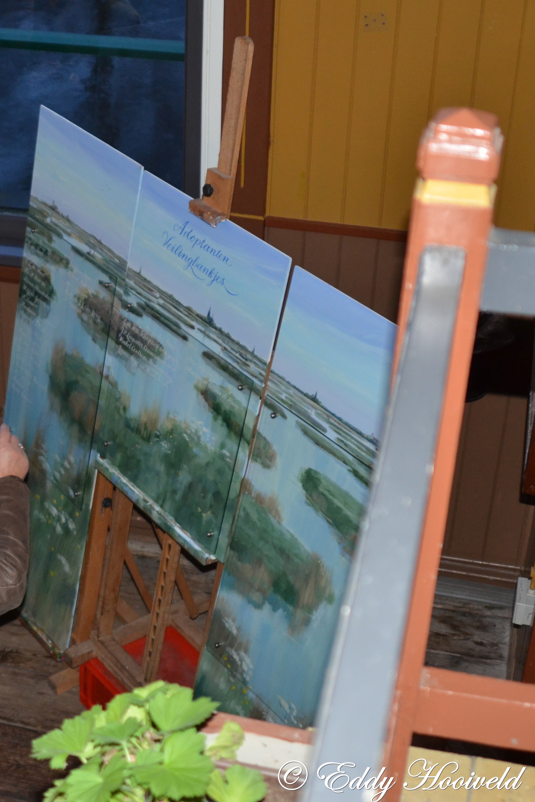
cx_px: -57
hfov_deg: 20.3
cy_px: 398
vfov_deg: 31.4
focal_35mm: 64
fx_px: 1427
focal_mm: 28
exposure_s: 1/60
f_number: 3.5
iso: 800
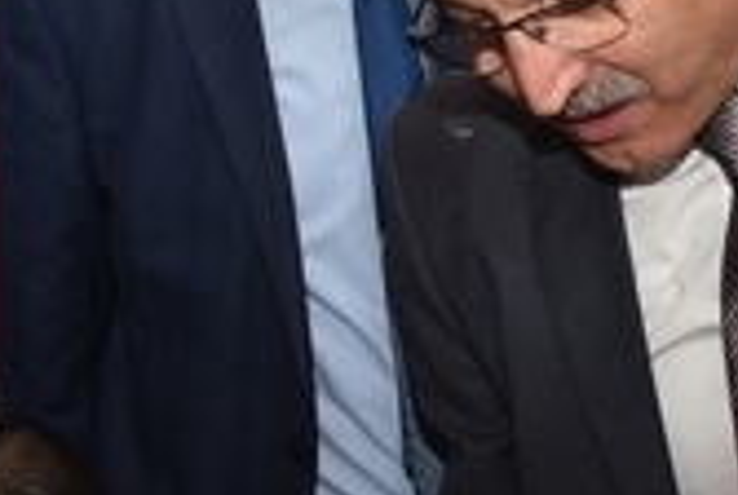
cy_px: 351
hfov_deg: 13.4
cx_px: 261
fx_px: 3142
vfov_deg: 9.0
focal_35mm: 153
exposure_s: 1/80
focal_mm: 40
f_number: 7.1
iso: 200
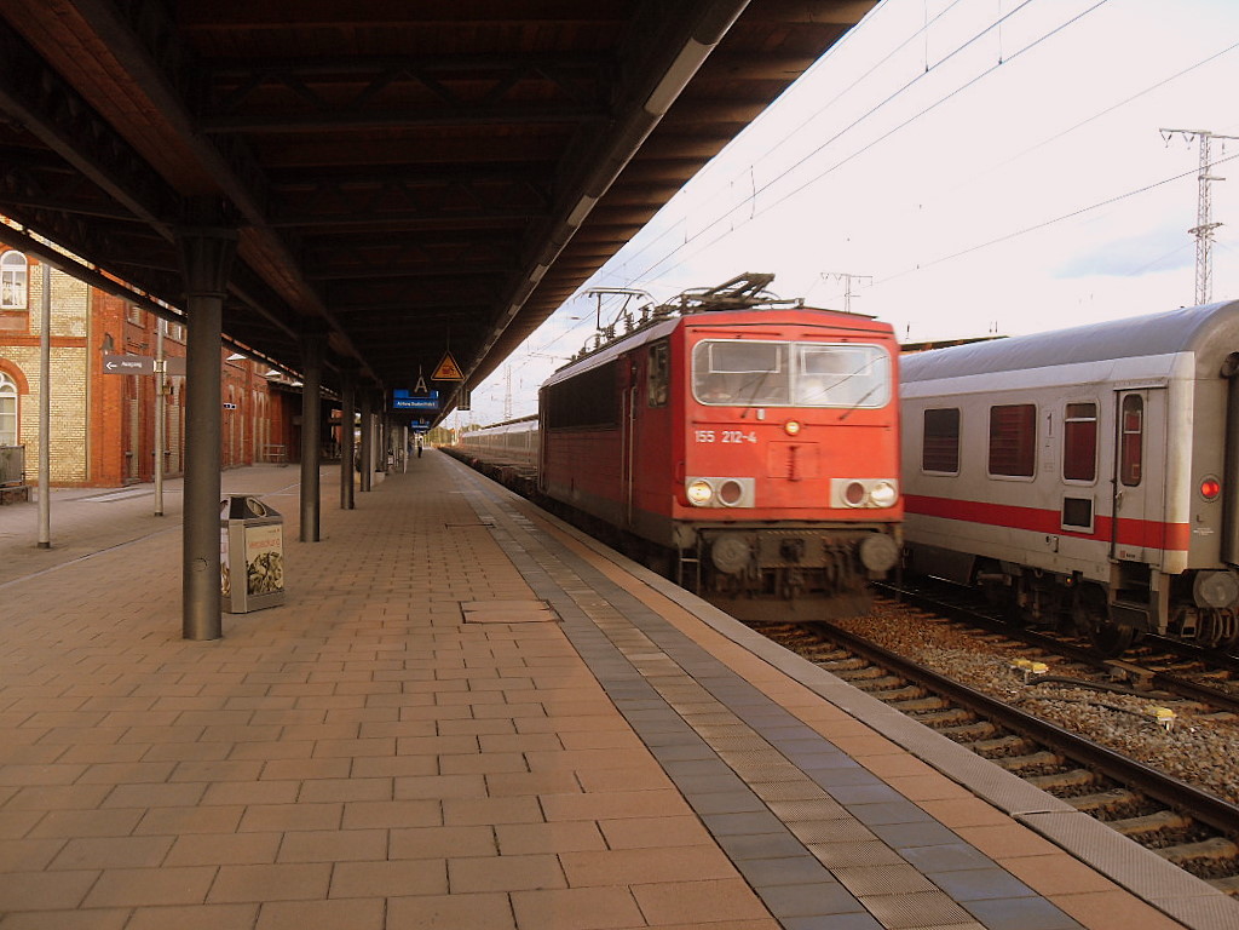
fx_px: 1217
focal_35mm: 34
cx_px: 620
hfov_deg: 54.0
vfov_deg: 41.8
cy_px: 465
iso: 80
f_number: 2.8
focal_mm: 6.3
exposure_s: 1/125
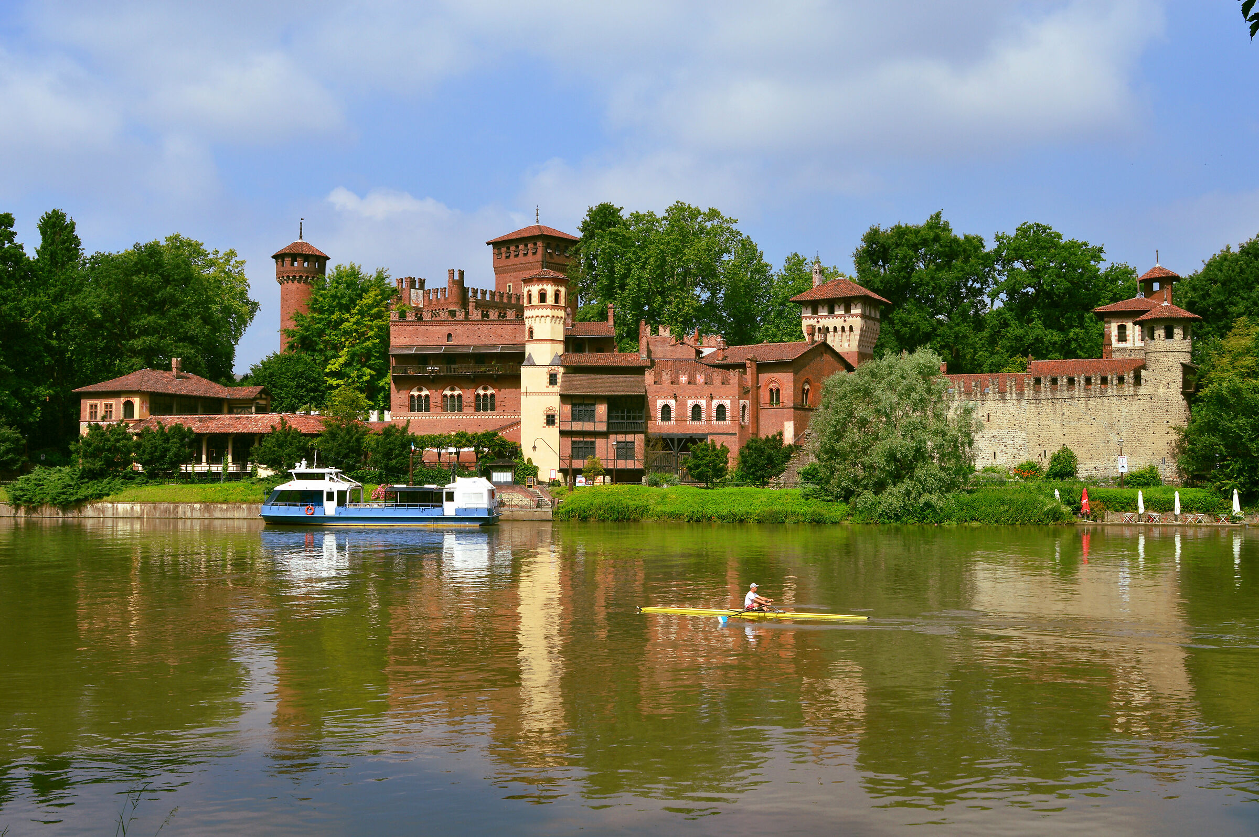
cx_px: 630
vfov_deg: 34.2
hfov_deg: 49.6
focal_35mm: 39
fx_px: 1363
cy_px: 418
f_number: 11
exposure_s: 1/250
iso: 100
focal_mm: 26
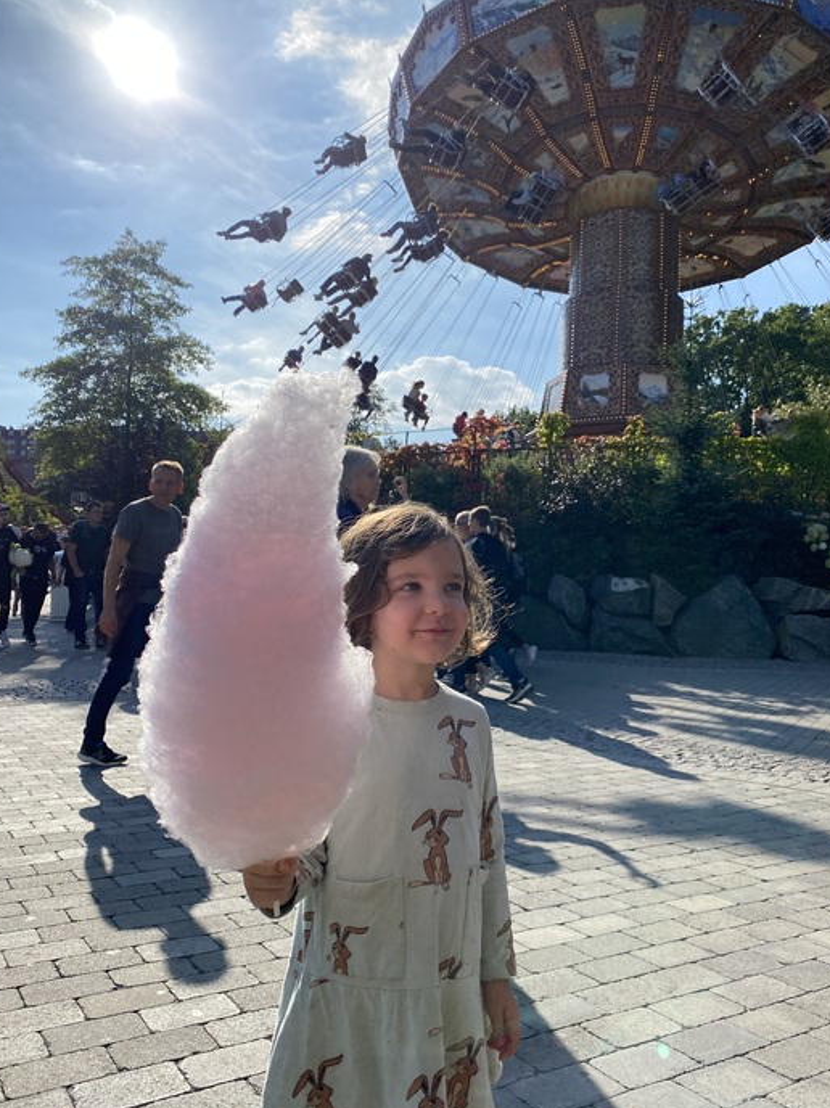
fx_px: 928
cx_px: 413
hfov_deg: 48.2
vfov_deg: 61.7
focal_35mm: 29
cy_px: 552
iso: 32
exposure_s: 1/4274
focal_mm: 4.25
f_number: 1.8
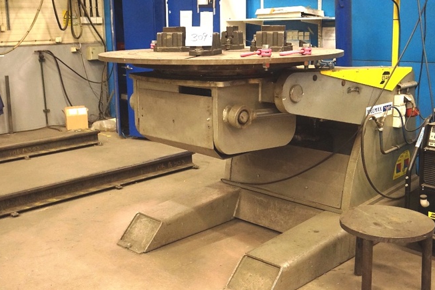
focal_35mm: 43
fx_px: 519
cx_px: 222
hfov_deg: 45.4
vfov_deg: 31.2
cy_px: 134
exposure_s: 1/60
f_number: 4.5
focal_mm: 26
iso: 3200
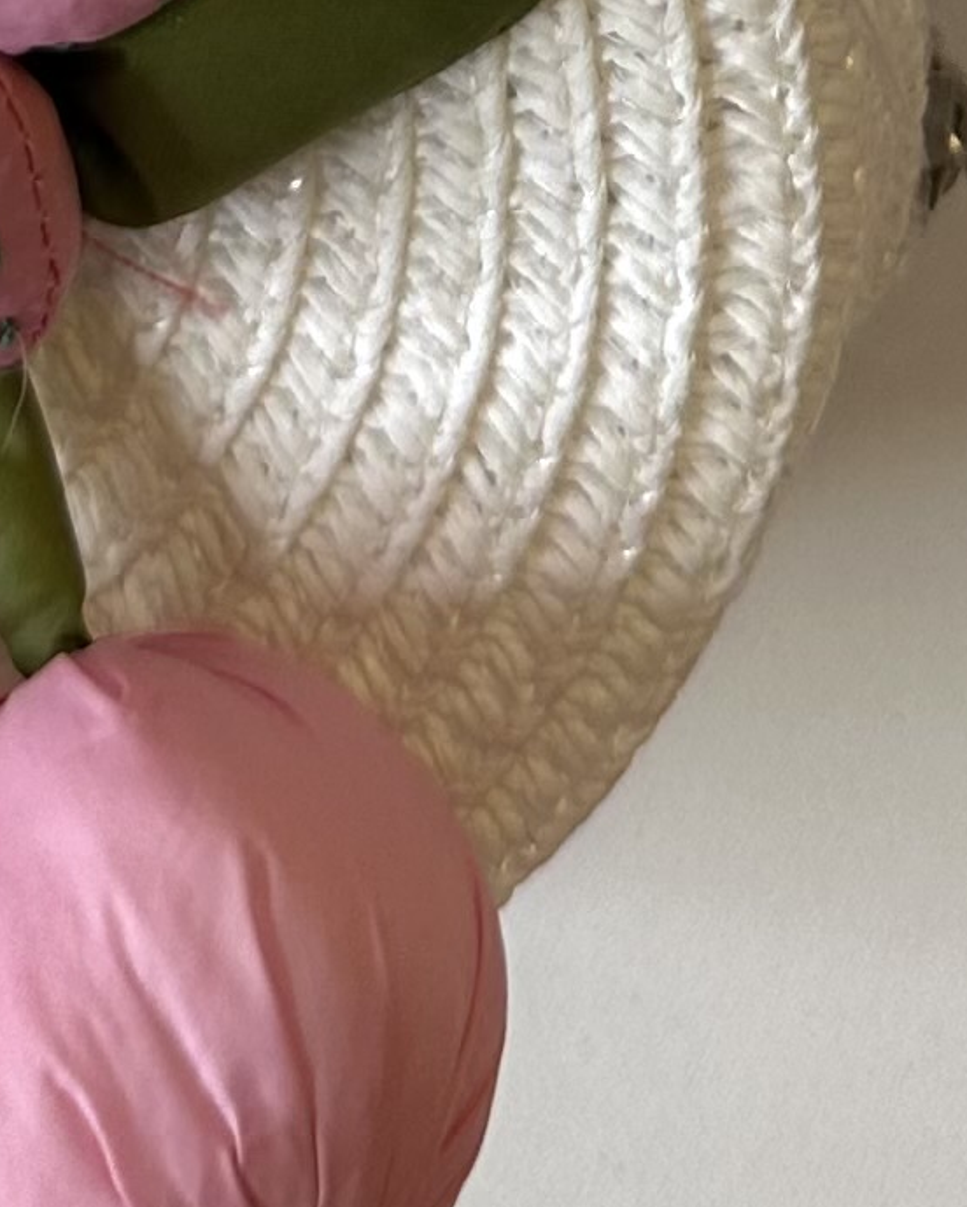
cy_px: -1612
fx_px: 4897
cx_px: 587
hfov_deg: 11.3
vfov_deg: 11.7
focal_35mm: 137
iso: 80
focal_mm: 6.86
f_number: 1.78
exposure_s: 1/121
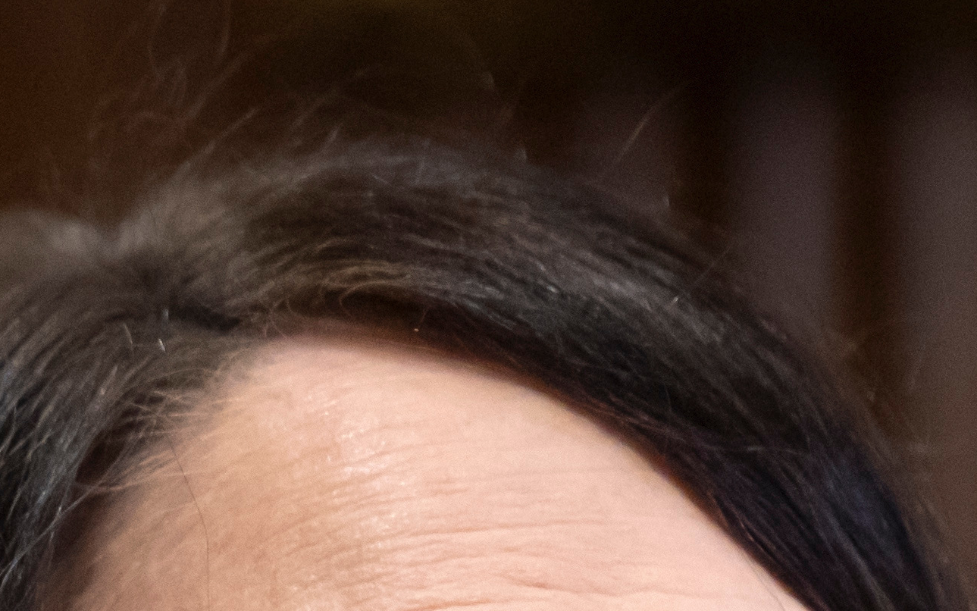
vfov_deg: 3.9
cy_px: 1442
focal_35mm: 332
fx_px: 8841
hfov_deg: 6.3
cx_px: 198
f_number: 2.8
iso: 3200
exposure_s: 1/500
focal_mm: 70
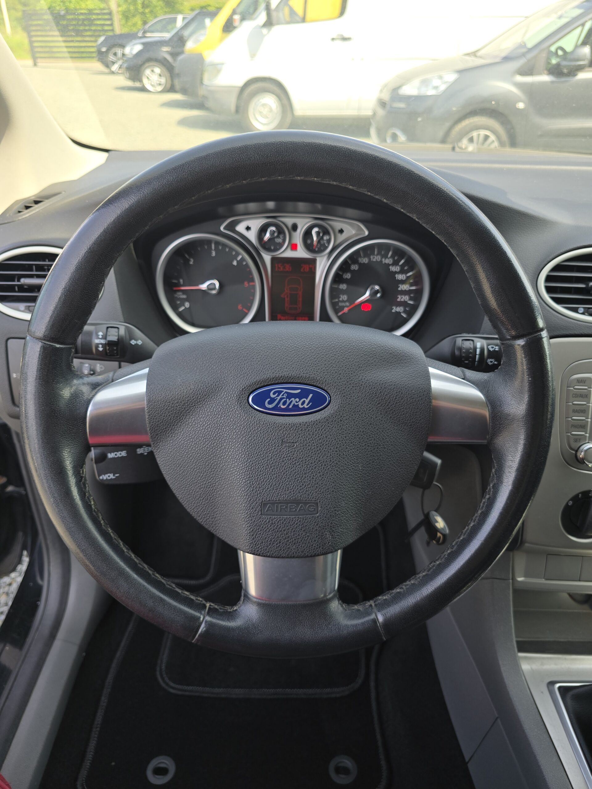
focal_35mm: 23
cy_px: 394
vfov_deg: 73.9
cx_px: 296
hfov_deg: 58.9
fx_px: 524
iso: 20
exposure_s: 1/180
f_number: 1.7
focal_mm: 6.3
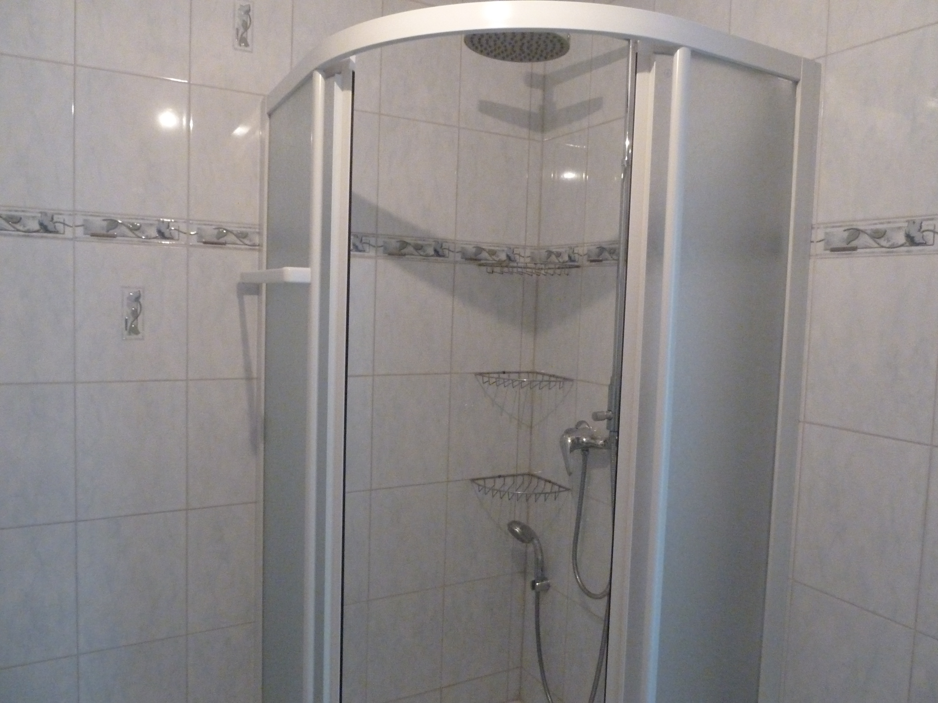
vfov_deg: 54.9
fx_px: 677
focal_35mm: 25
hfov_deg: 69.4
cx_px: 469
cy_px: 352
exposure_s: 1/30
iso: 800
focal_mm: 4.1
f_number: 3.3
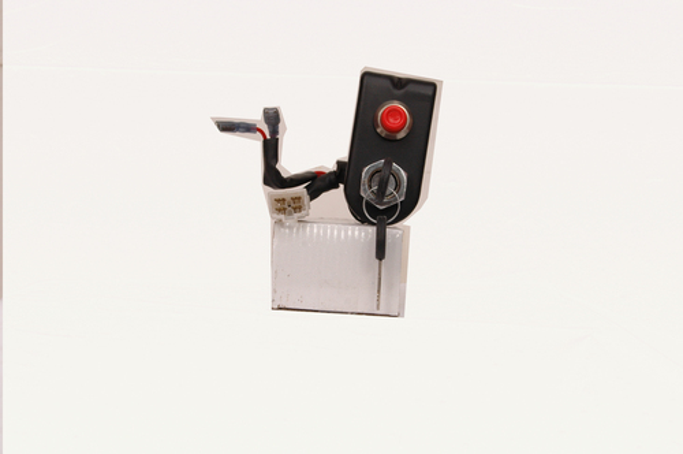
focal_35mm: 72
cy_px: 227
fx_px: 1364
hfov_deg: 28.1
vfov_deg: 18.9
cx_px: 342
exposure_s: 1/125
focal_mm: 48
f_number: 10
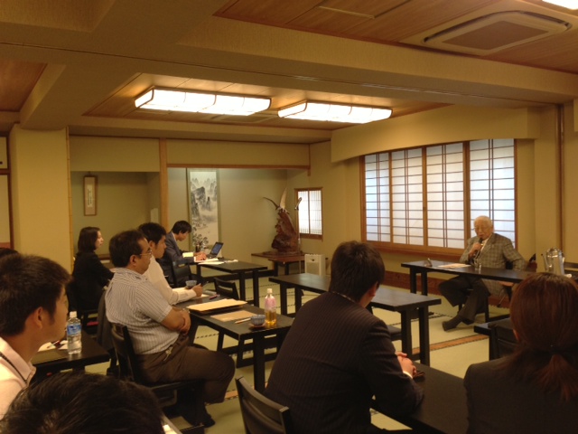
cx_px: 289
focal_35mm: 33
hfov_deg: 55.4
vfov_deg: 42.9
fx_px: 551
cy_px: 217
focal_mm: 4.13
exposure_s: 1/20
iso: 100
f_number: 2.4
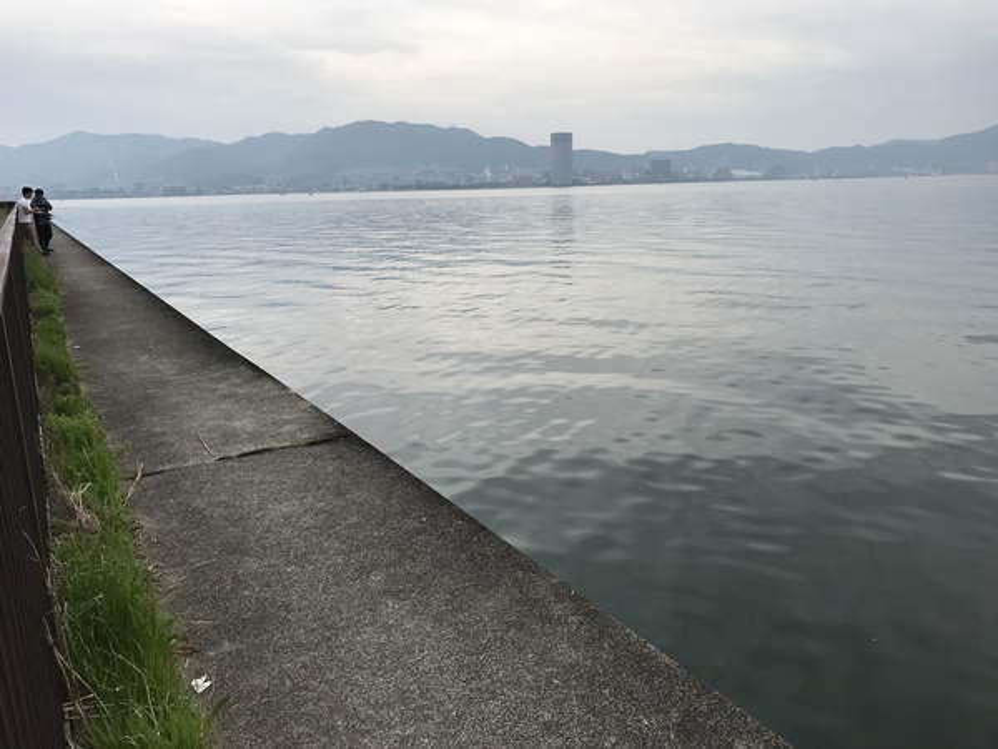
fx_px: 807
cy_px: 374
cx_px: 499
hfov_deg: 63.4
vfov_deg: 49.7
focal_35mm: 28
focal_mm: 3.99
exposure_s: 1/1880
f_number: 1.8
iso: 20
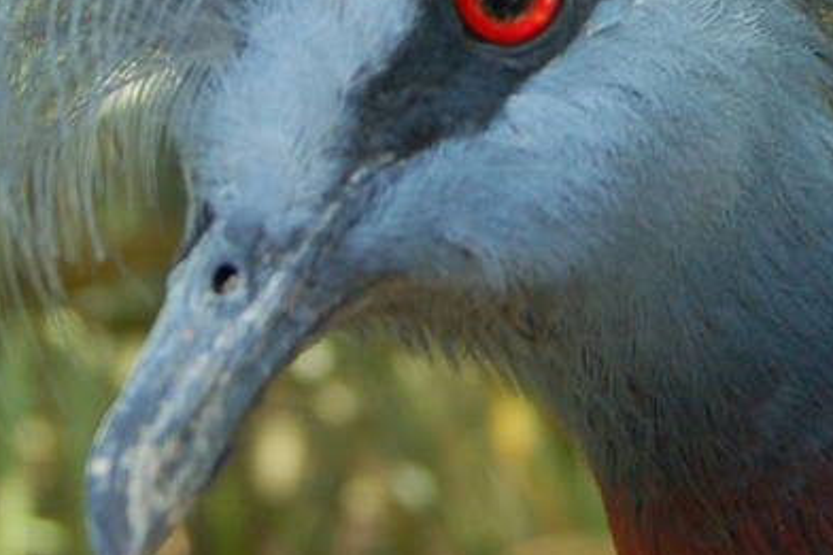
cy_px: -104
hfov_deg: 12.9
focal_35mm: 159
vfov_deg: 8.5
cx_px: 499
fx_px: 3677
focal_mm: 26
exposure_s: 1/100
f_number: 5
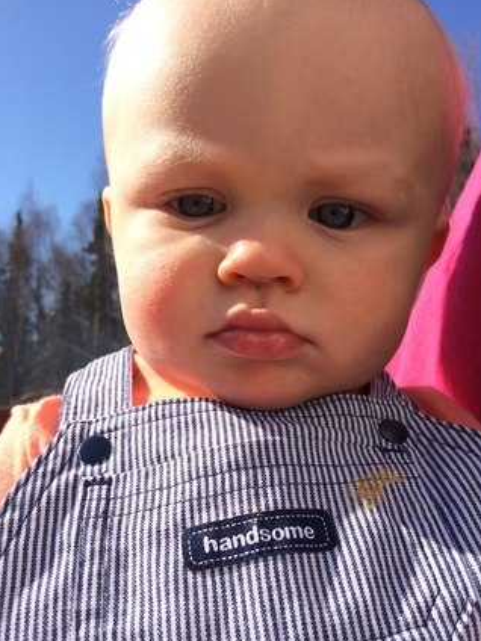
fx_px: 630
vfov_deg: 53.8
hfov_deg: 41.7
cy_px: 358
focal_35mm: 34
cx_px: 268
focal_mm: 4.12
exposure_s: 1/1642
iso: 32
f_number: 2.2
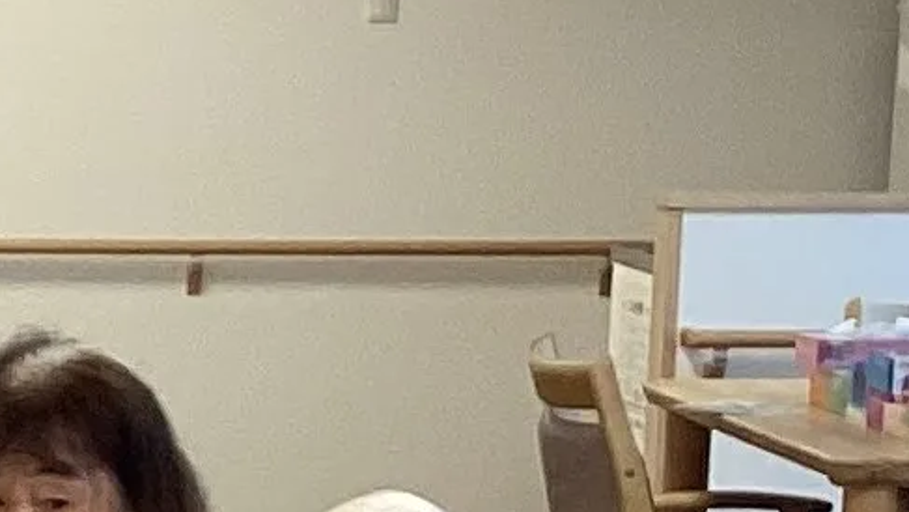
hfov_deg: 13.0
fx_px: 3760
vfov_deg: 7.5
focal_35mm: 156
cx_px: -453
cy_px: 1030
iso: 64
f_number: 2.4
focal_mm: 3.3
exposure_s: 1/60
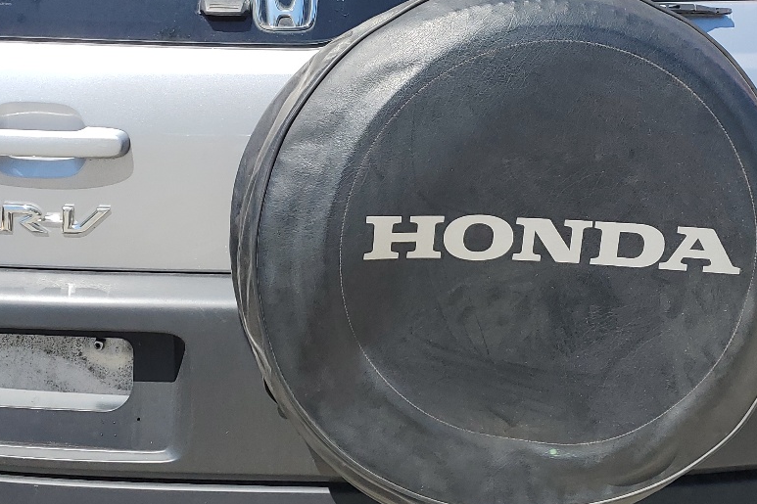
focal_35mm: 56
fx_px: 1177
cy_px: 174
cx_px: 354
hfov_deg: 35.6
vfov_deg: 24.1
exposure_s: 1/2500
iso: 50
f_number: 1.5
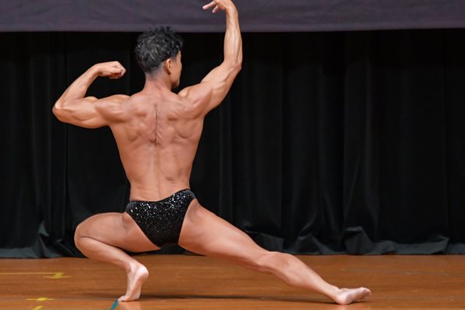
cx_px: 202
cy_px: 114
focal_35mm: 410
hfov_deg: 5.0
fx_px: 5293
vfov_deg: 3.3
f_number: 5.6
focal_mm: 210
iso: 5000
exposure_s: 1/400
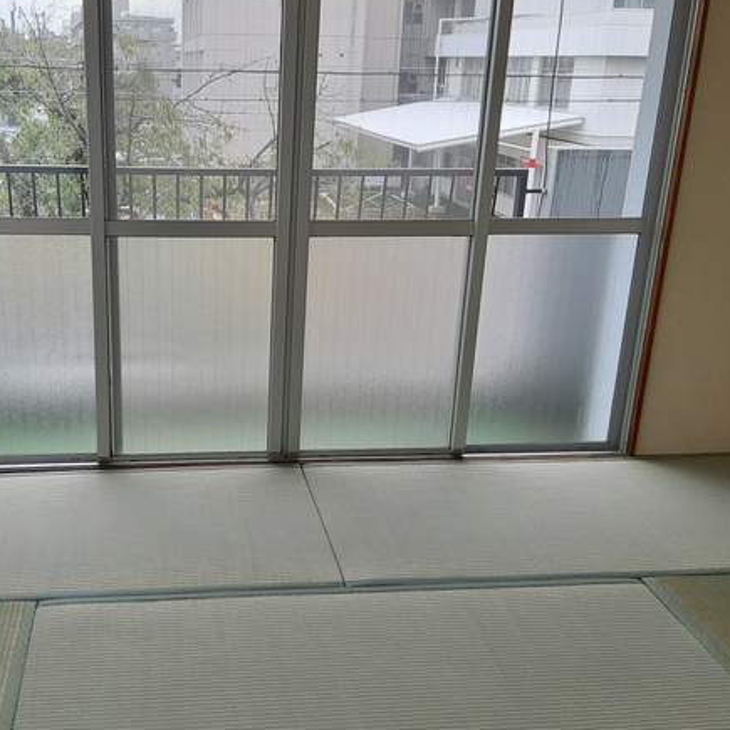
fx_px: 883
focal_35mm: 37
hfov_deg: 44.3
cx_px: 248
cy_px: 367
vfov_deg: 44.9
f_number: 1.7
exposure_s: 1/297
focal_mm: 3.93
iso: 40
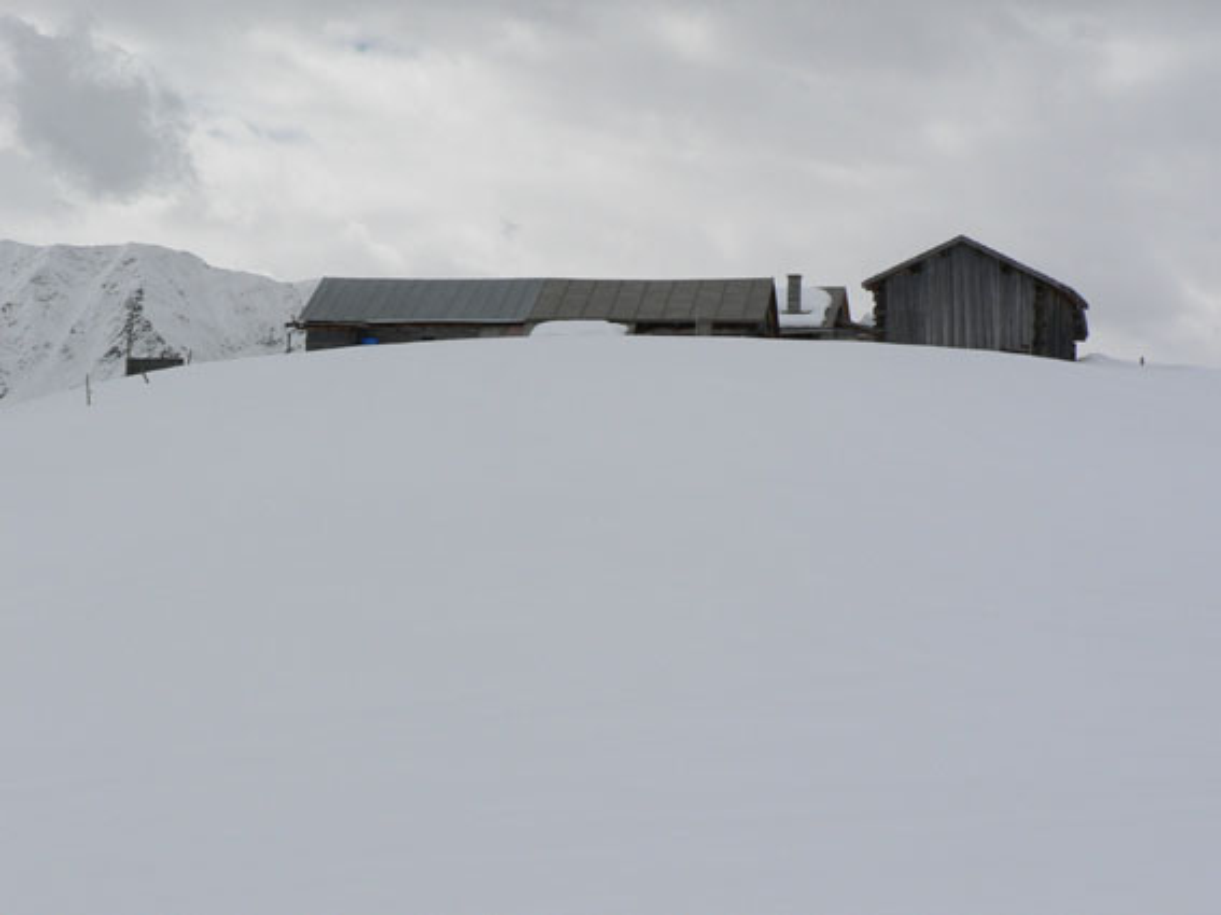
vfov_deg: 19.1
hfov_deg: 25.3
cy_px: 458
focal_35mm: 77
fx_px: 2715
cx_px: 610
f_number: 7.1
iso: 80
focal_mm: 12.9
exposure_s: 1/800
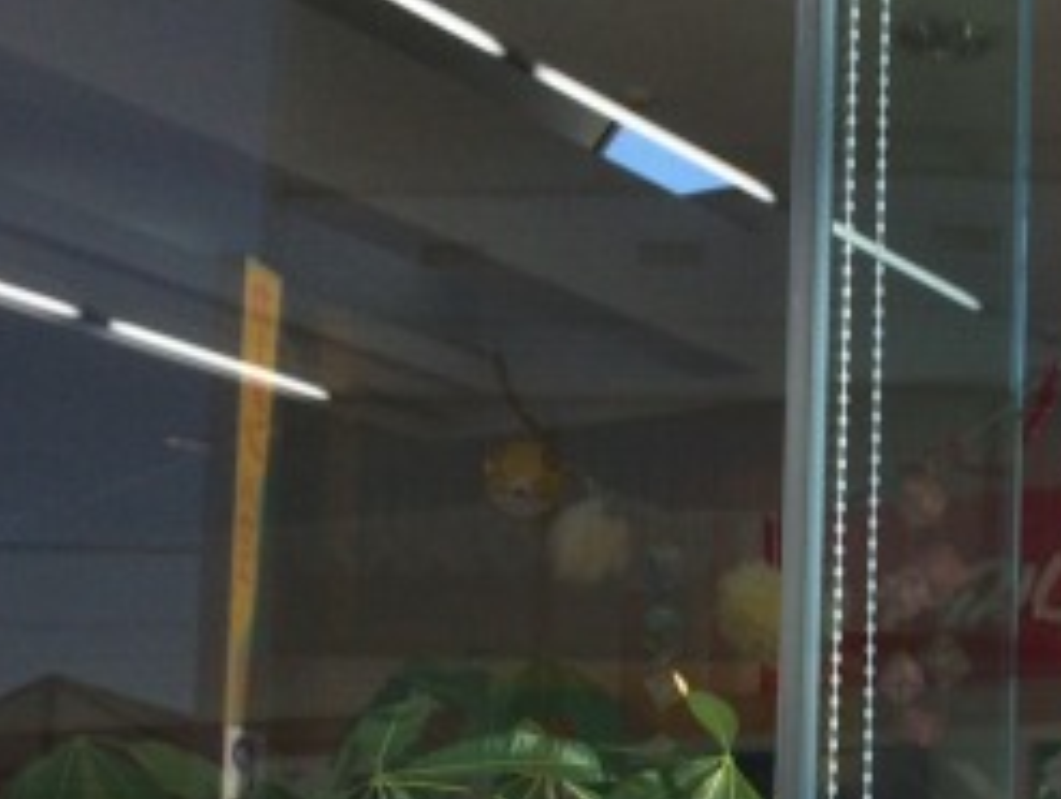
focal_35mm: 75
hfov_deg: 24.4
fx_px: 2302
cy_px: 889
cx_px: 1125
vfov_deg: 18.9
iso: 32
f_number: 2.2
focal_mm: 4.15
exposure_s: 1/1786
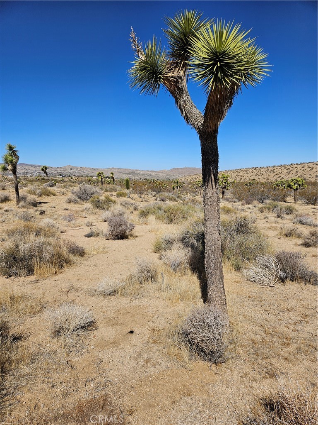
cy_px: 212
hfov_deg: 58.9
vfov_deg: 73.9
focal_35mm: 23
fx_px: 282
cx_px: 159
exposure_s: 1/3935
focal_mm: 5.4
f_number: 1.8
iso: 25
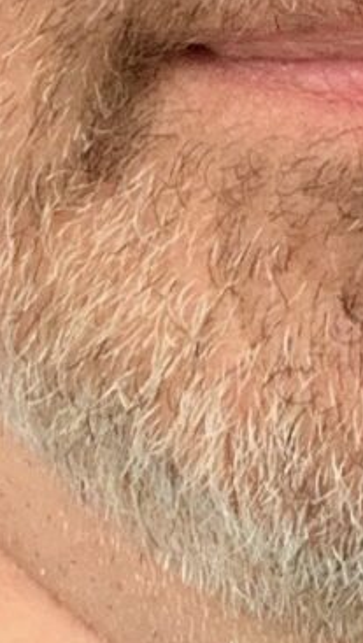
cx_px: 267
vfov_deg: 8.8
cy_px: -154
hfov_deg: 5.0
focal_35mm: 243
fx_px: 4150
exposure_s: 1/121
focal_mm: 2.87
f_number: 2.2
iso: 64
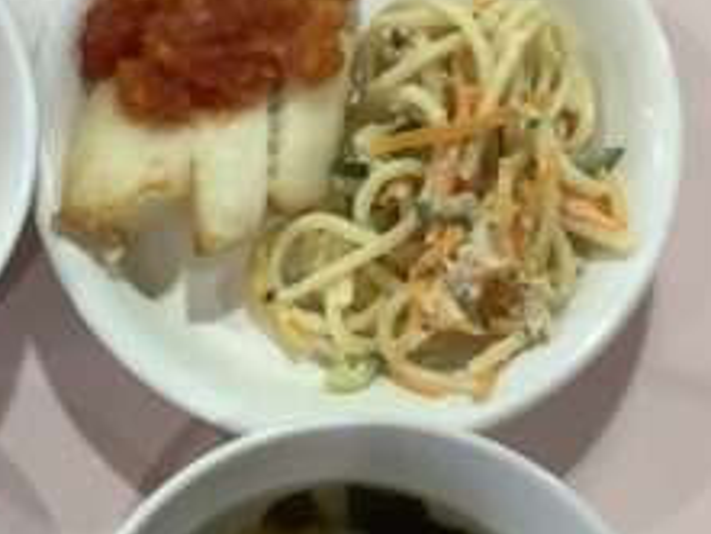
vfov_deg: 20.8
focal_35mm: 70
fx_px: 1439
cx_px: 42
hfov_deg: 26.6
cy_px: 423
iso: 125
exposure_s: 1/60
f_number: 2.4
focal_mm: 3.3
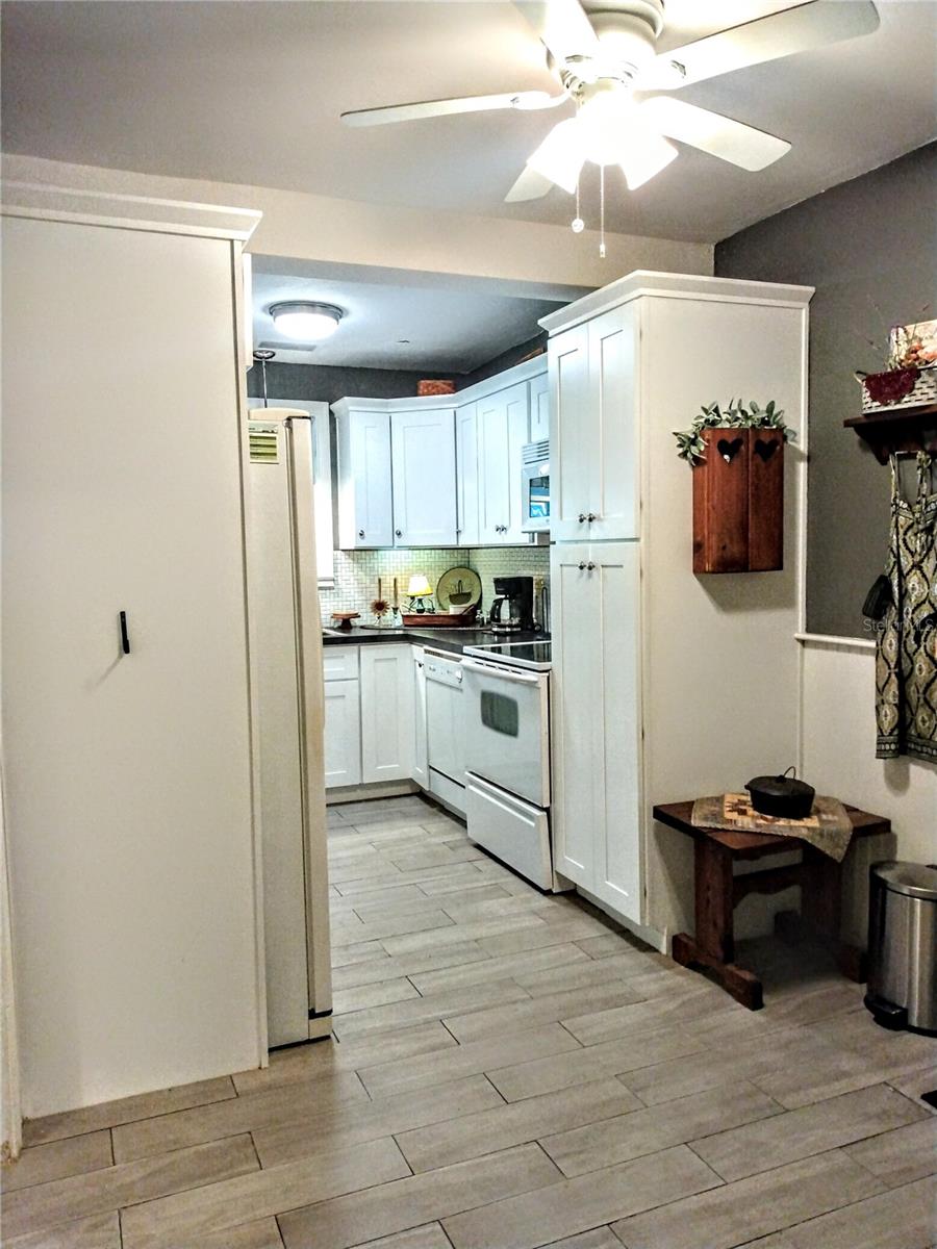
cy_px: 624
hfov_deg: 66.0
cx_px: 468
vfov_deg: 81.7
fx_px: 722
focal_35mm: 20
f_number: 2
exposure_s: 1/30
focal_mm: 3.54
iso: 466
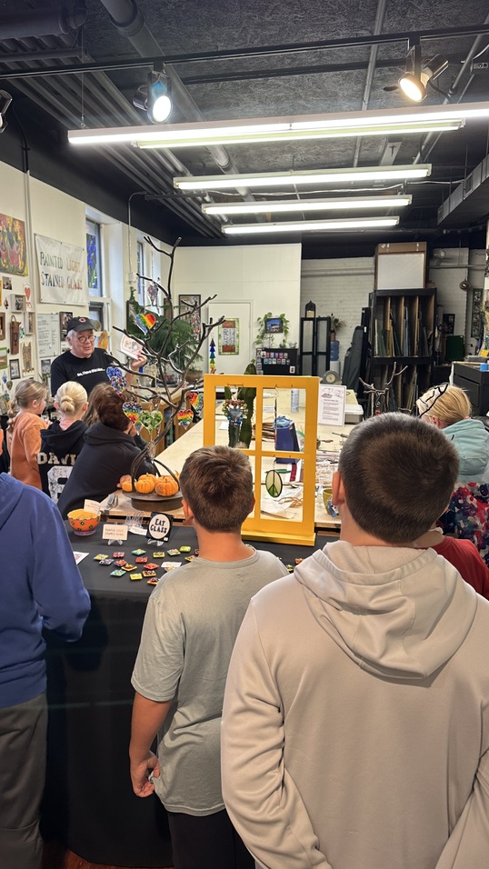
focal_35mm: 28
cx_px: 196
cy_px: 411
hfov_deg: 41.3
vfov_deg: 67.9
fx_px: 645
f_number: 1.78
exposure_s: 1/60
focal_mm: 6.86
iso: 125
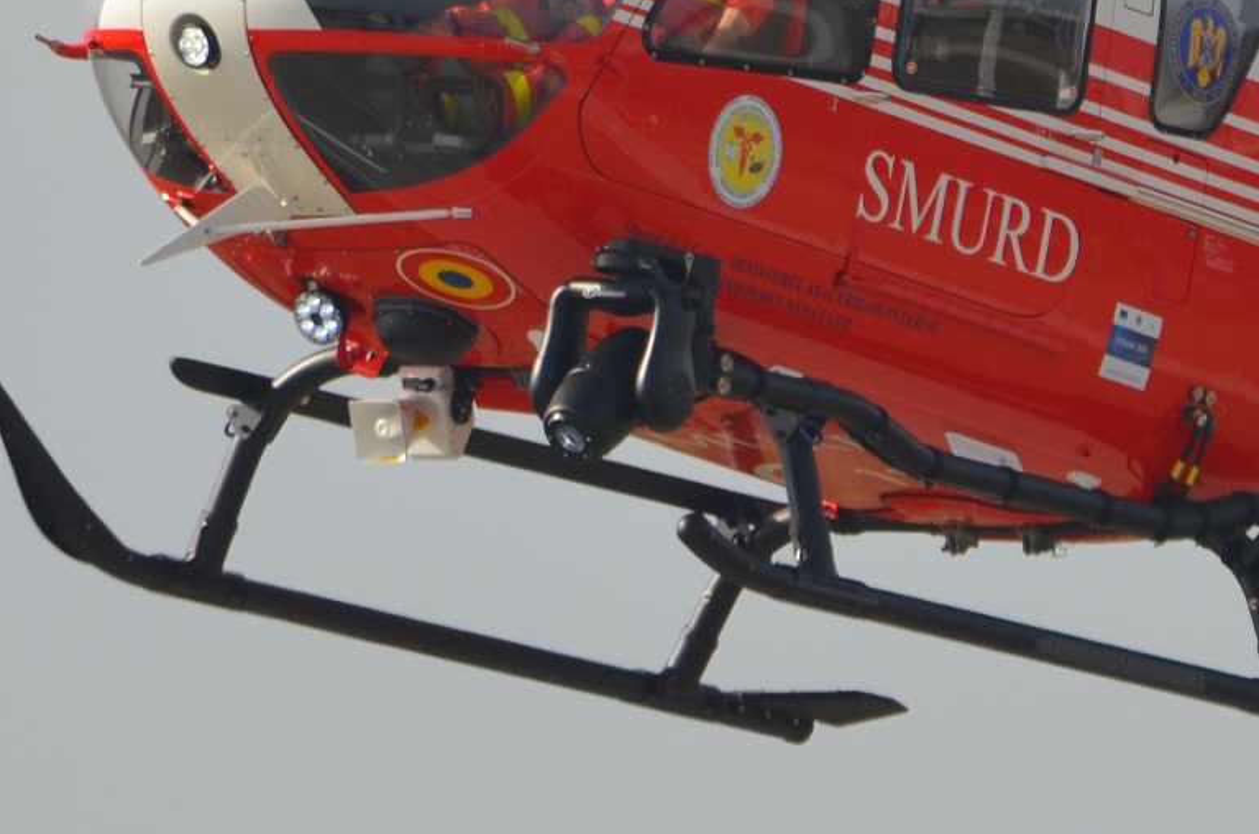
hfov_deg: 1.6
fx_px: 43729
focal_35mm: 1253
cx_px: 1285
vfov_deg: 1.1
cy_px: 62
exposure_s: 1/800
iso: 200
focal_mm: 260
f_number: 7.1
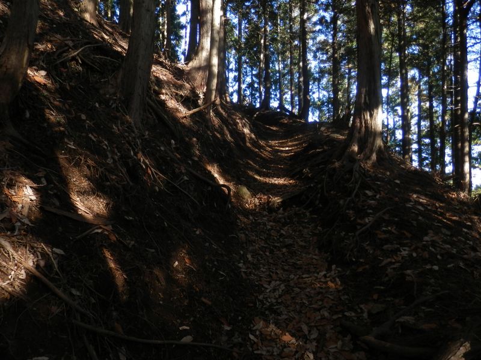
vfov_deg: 54.9
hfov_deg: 69.4
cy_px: 180
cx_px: 240
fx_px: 347
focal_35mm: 25
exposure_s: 1/50
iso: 80
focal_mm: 4.5
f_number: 3
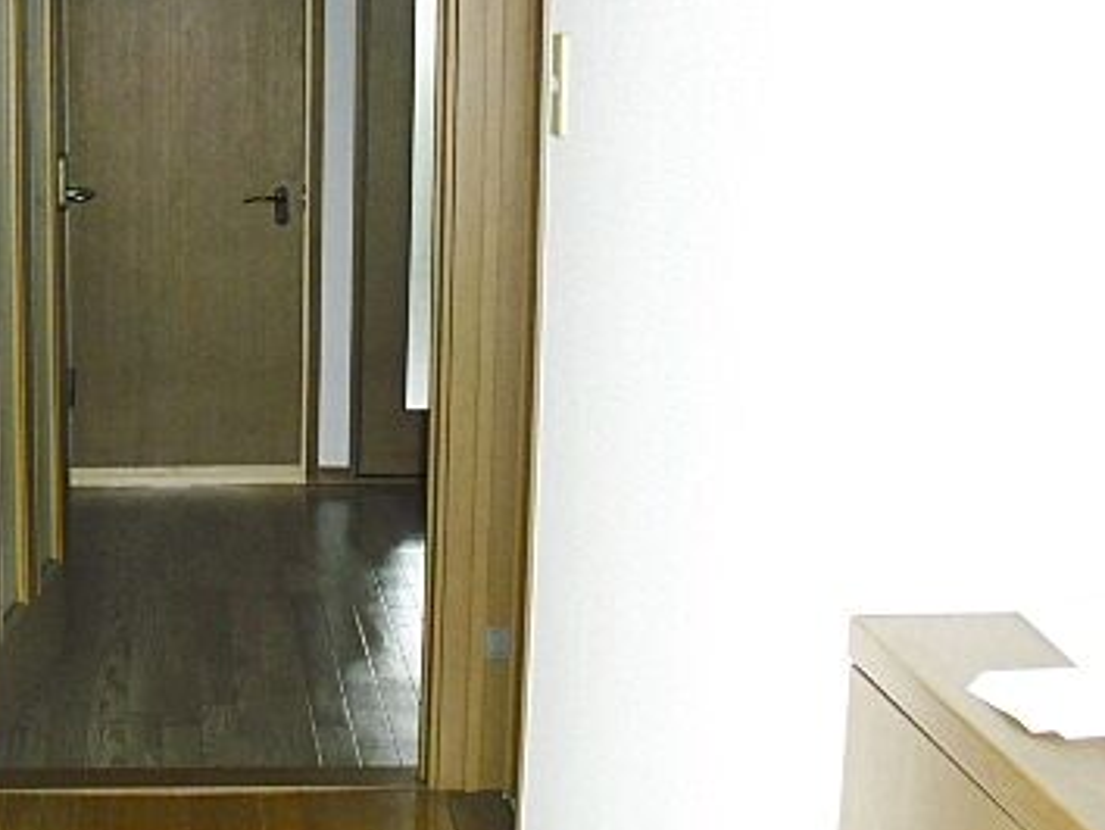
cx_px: 215
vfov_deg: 22.6
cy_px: 481
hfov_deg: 29.1
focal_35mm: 65
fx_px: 2076
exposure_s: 1/125
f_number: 3.1
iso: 200
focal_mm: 6.3
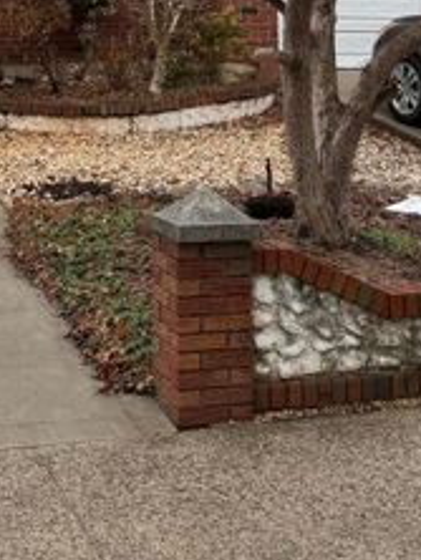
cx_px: 103
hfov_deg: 20.3
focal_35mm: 72
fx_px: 1165
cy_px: -92
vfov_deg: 24.7
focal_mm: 6.76
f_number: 1.78
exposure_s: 1/660
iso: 80
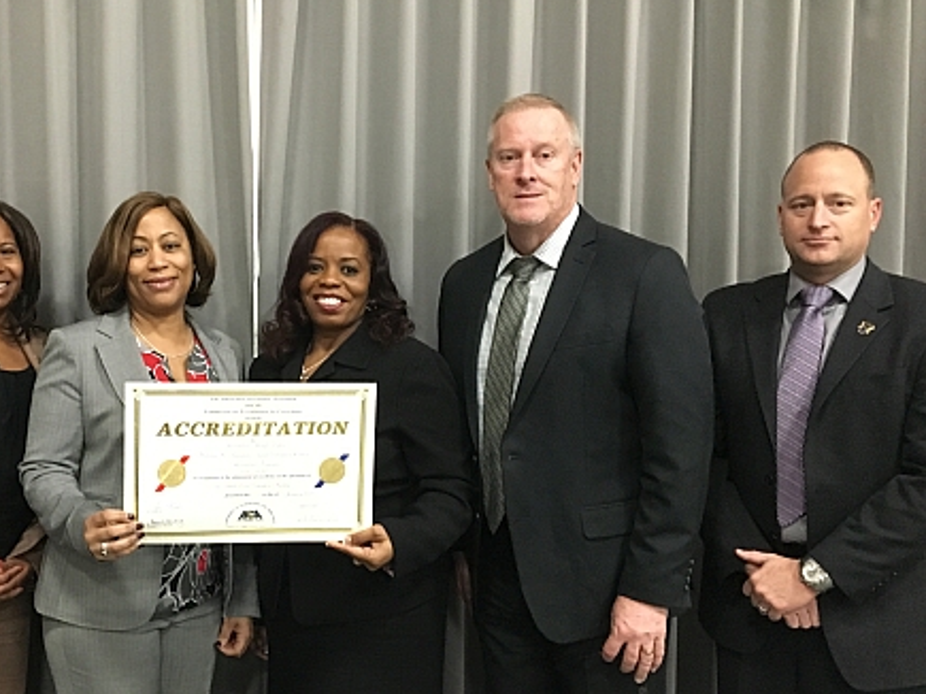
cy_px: 398
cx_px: 296
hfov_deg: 46.0
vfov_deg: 35.9
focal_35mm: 40
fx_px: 1070
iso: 320
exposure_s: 1/15
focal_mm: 4.15
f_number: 2.2
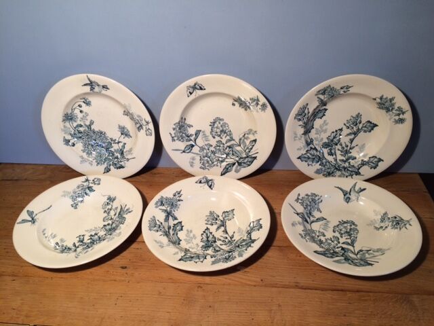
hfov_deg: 61.7
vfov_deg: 48.2
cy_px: 163
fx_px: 364
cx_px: 217
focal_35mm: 29
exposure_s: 1/100
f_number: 2.2
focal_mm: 4.15
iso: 32
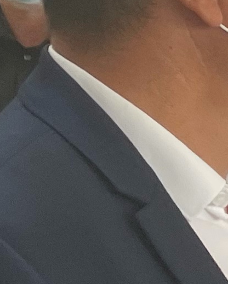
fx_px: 1660
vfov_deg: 9.6
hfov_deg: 6.3
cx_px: 948
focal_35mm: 197
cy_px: 400
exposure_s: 1/121
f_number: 1.6
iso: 100
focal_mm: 4.2
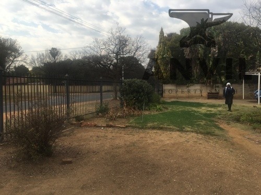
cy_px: 98
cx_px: 130
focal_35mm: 29
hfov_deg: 61.7
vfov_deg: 48.2
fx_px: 219
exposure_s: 1/905
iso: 25
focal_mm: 4.15
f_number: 2.2
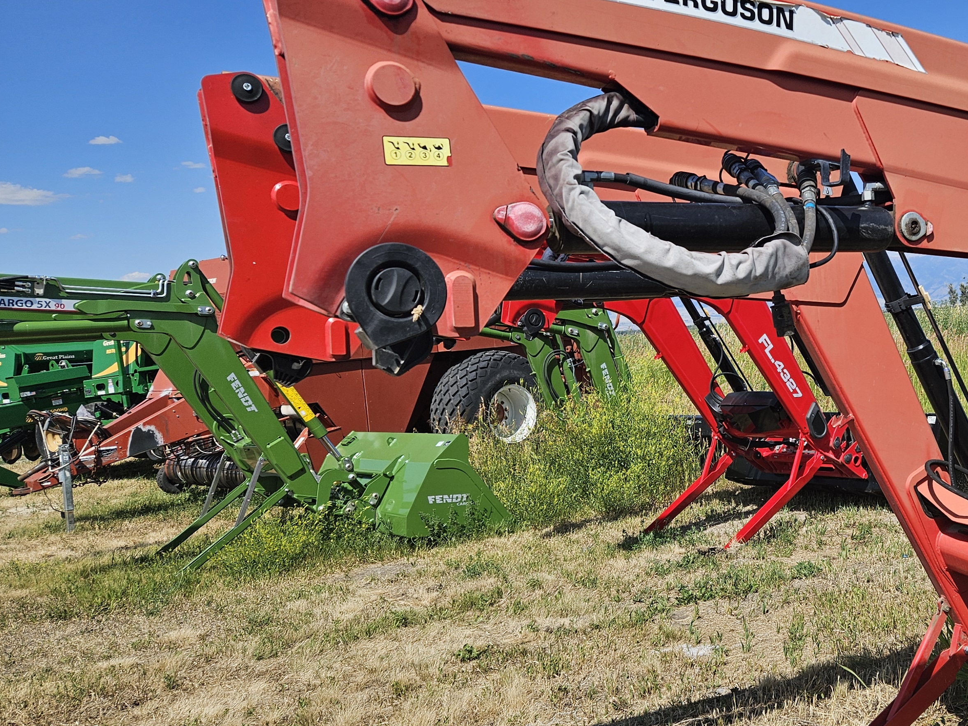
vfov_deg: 36.8
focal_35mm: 39
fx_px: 1091
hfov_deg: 44.8
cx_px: 815
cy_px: 376
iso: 25
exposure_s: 1/2352
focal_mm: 5.4
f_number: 1.8
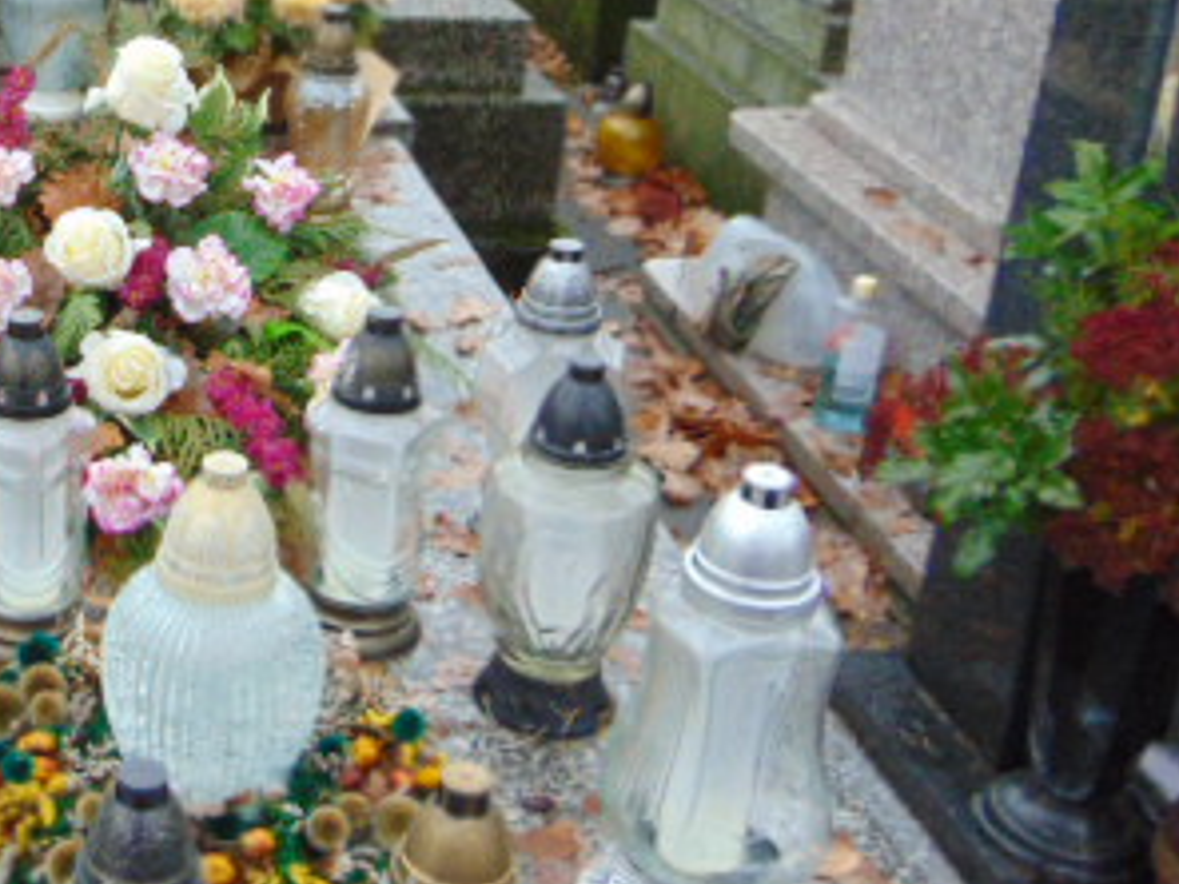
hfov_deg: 33.5
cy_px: 279
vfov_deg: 26.8
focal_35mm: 54
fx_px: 1839
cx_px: 100
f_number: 3
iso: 250
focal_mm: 4.5
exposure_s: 1/30
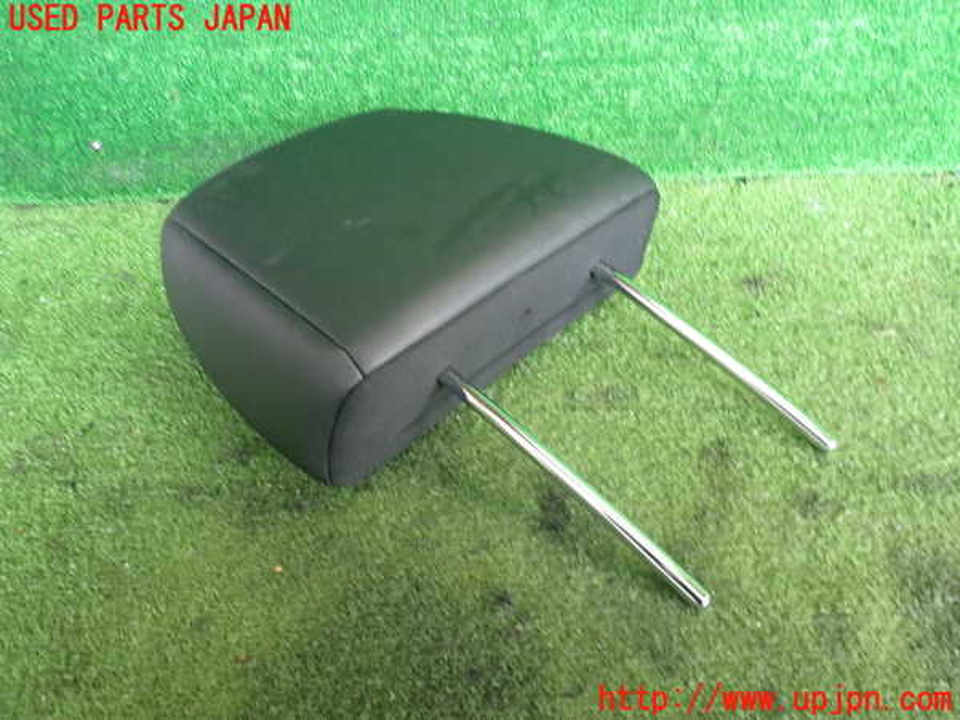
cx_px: 480
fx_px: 832
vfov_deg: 46.8
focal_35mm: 30
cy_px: 360
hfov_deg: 60.0
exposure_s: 1/30
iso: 250
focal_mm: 5.4
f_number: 2.3
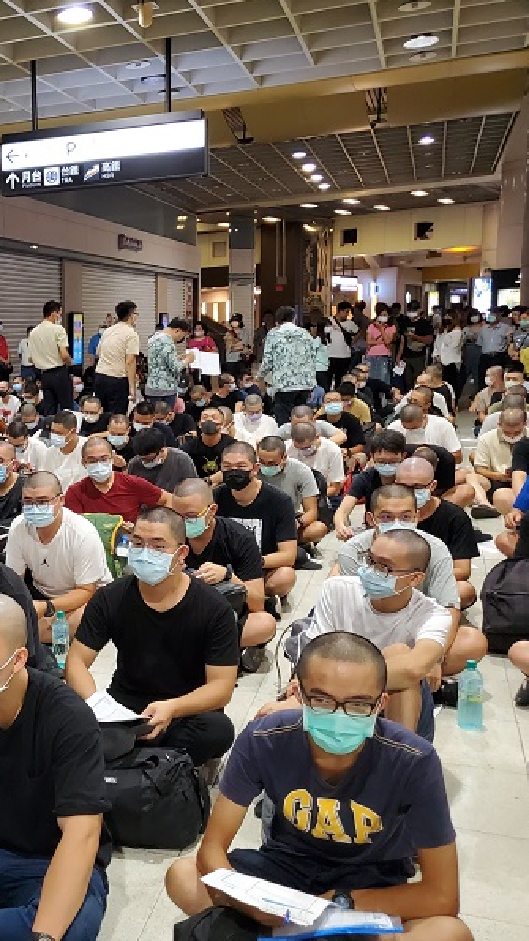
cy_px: 469
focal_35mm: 38
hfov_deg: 28.7
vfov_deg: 52.8
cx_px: -30
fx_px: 948
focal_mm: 4.3
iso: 250
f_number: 1.5
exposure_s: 1/120
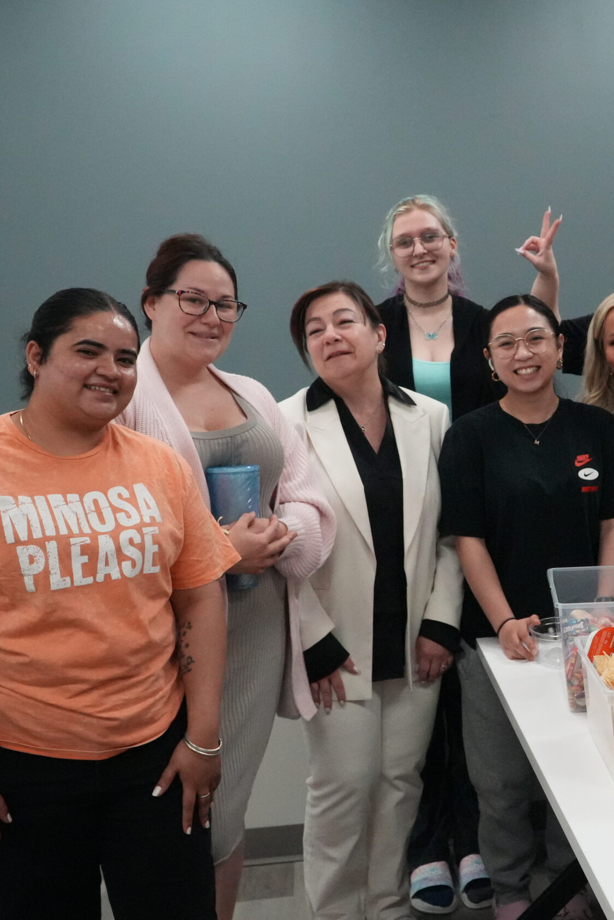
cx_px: 546
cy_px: 460
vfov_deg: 41.3
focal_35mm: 48
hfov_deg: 27.3
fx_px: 1222
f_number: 4
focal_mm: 21
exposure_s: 1/500
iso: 6400
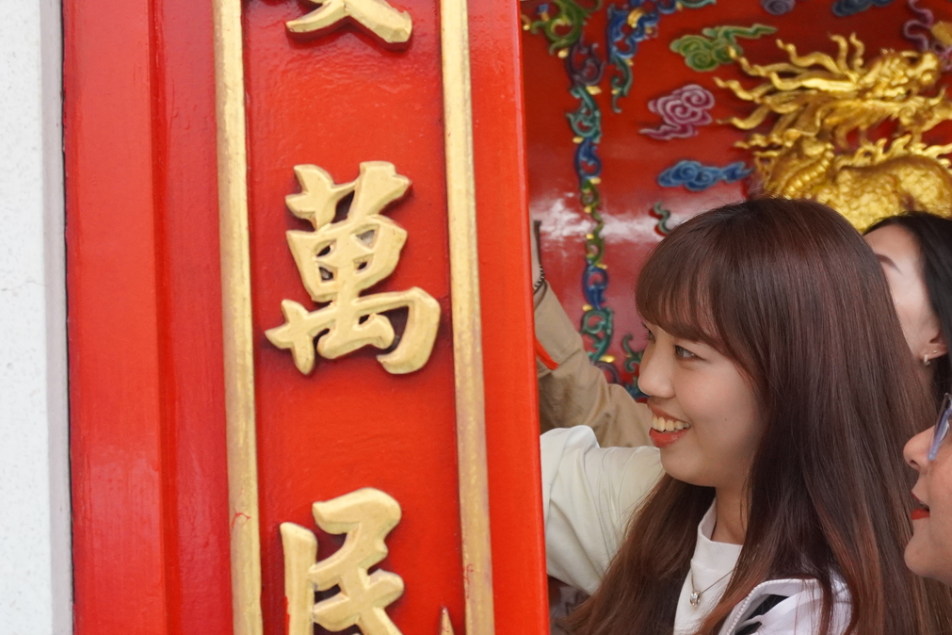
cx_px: 581
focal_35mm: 57
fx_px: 1507
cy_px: 358
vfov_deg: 23.8
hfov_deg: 34.9
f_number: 4
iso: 1250
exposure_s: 1/160
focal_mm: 20
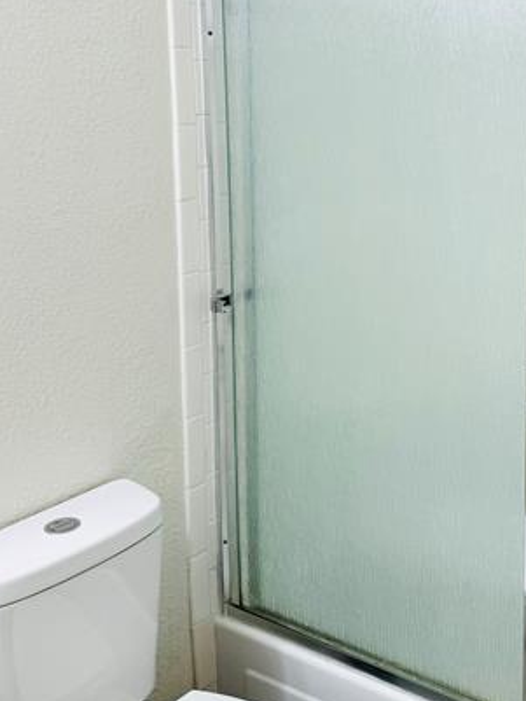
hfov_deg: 30.3
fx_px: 931
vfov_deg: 40.4
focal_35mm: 46
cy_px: 205
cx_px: 461
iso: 80
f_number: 1.78
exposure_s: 1/120
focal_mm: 6.86
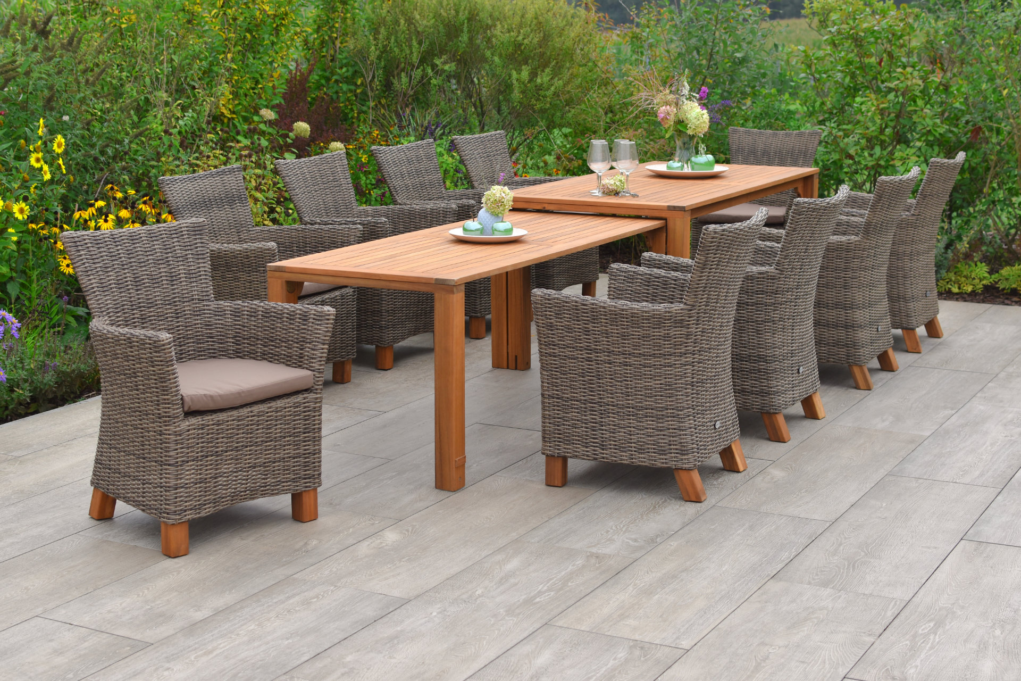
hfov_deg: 37.9
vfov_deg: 25.8
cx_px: 510
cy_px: 340
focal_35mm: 52
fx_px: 1489
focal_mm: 35
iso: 125
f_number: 3.2
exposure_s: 1/1000
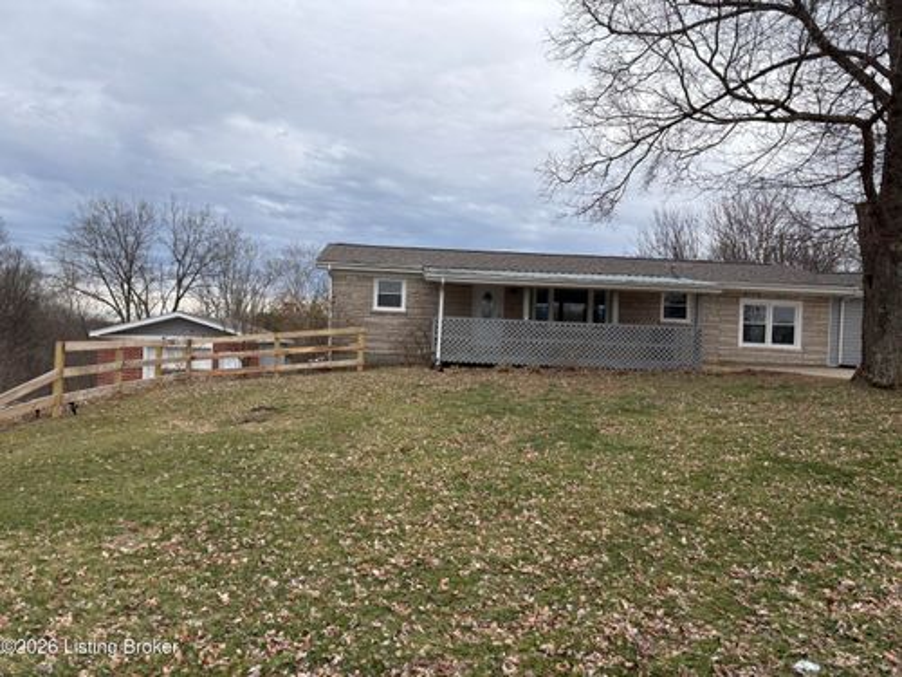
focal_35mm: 26
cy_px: 338
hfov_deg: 67.3
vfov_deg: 53.1
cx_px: 451
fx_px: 677
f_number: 1.6
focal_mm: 5.96
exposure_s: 1/1517
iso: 50
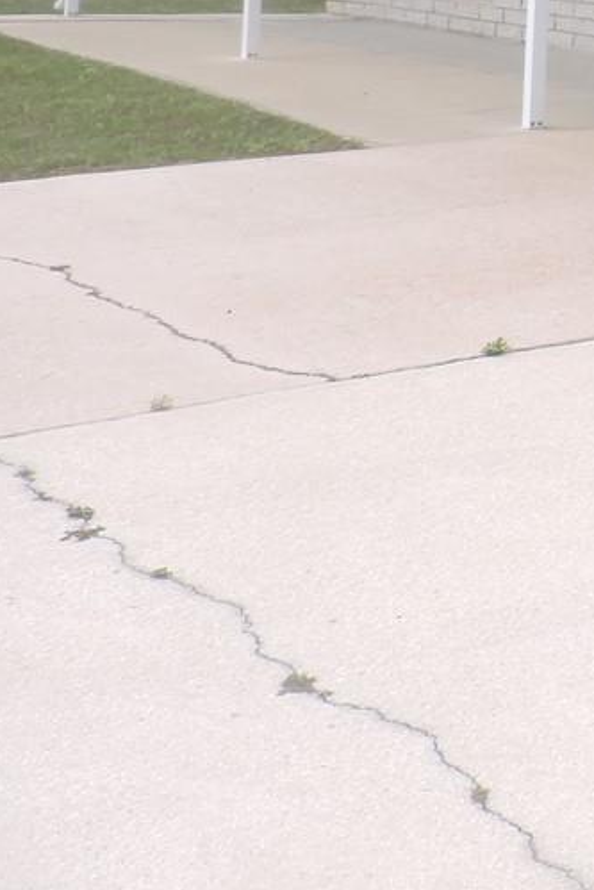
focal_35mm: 80
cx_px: 1306
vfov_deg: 23.5
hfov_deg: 13.6
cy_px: -134
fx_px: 1978
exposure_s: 1/1000
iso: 100
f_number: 3
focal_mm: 4.3
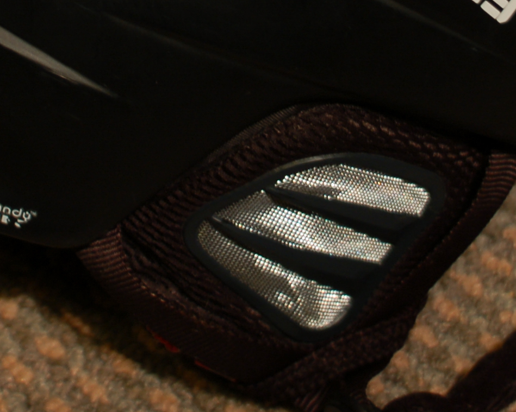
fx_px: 1634
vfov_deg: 13.9
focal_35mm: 107
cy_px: -96
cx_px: 265
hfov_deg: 17.9
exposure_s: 1/50
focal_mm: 24
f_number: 2.8
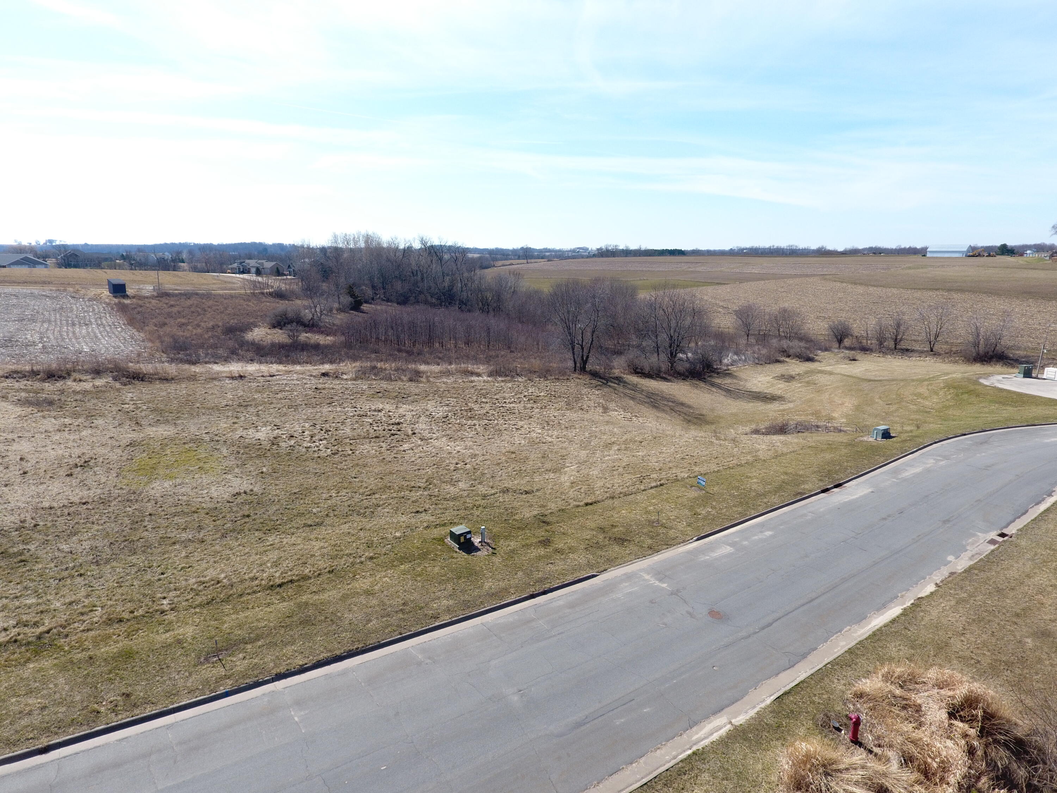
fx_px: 611
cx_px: 528
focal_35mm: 20
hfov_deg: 81.7
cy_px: 396
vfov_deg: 66.0
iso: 100
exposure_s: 1/633
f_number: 2.8
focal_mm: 3.61
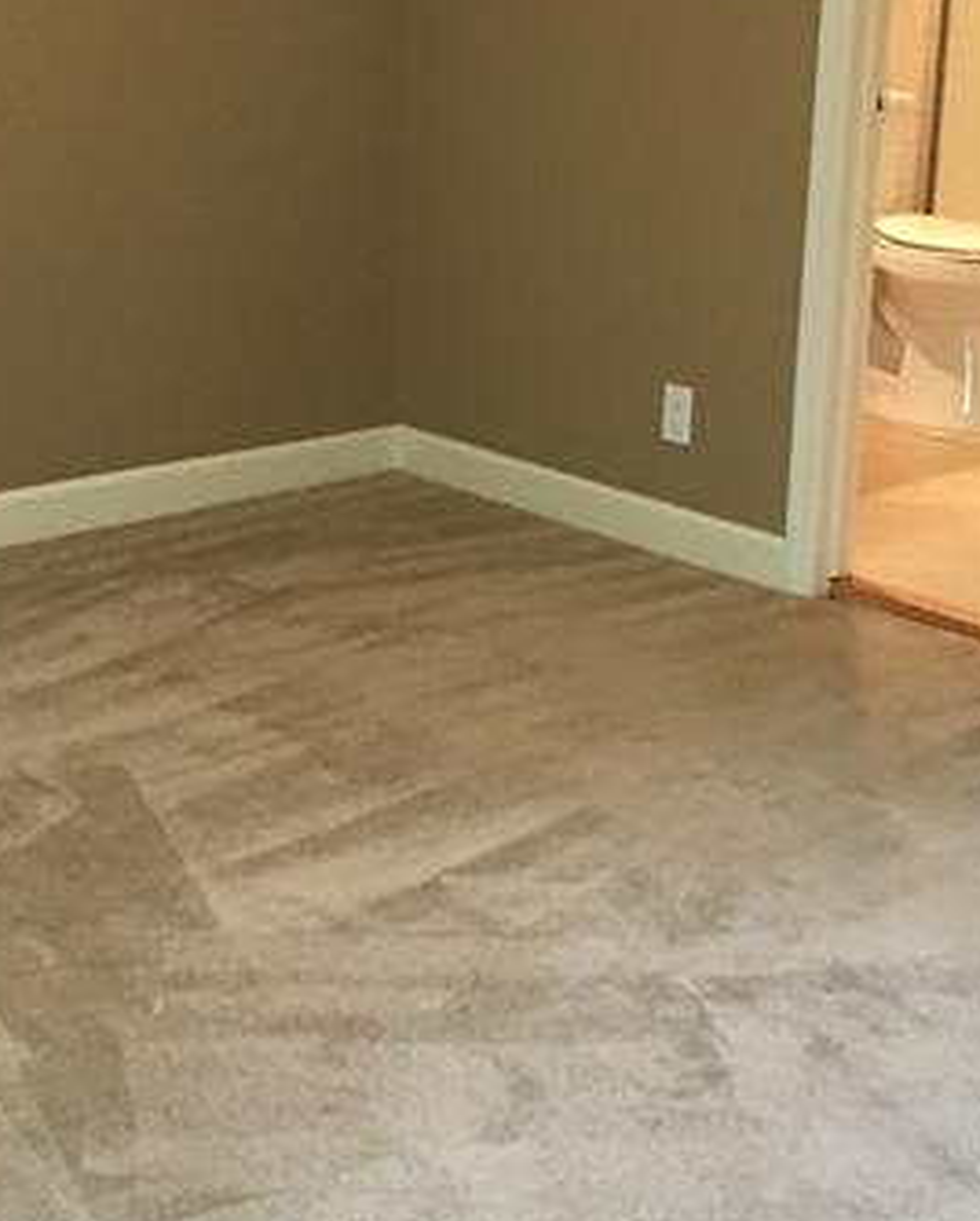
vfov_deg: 28.8
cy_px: 366
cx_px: 534
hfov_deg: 23.5
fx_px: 2352
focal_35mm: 65
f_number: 2.2
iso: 160
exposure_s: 1/30
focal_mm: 4.15
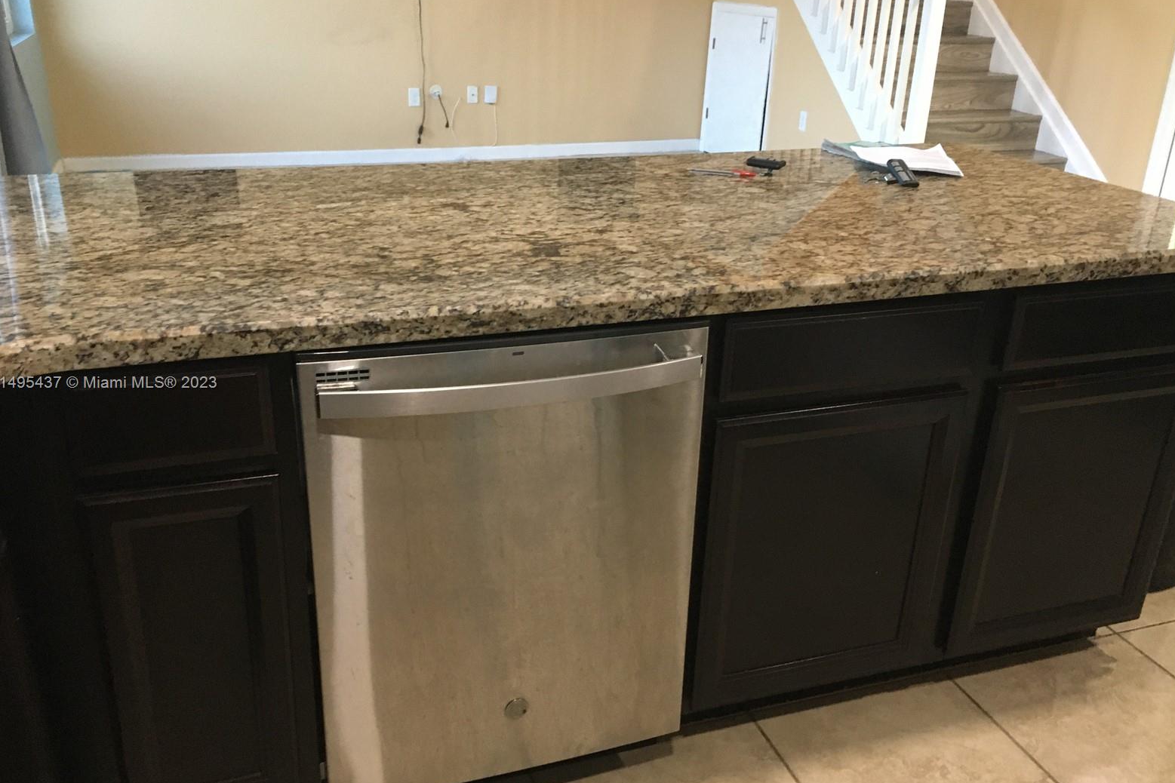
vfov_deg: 42.3
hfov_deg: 60.3
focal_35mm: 31
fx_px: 1012
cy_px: 384
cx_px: 580
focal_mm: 4.15
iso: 160
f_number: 2.2
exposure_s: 1/30
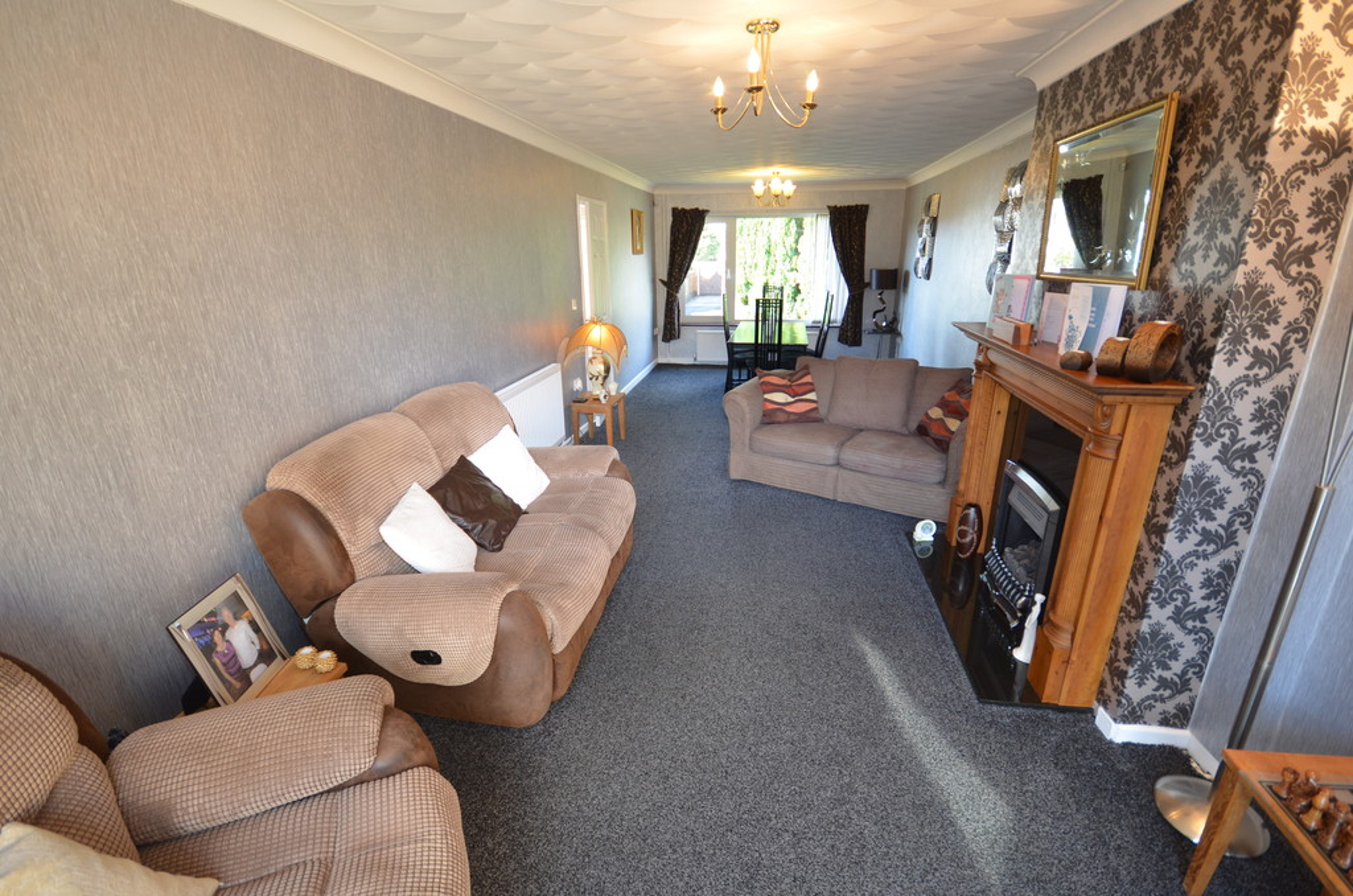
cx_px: 676
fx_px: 619
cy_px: 448
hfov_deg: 95.1
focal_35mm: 16
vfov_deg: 71.8
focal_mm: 11
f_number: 4.2
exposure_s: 1/60
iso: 640
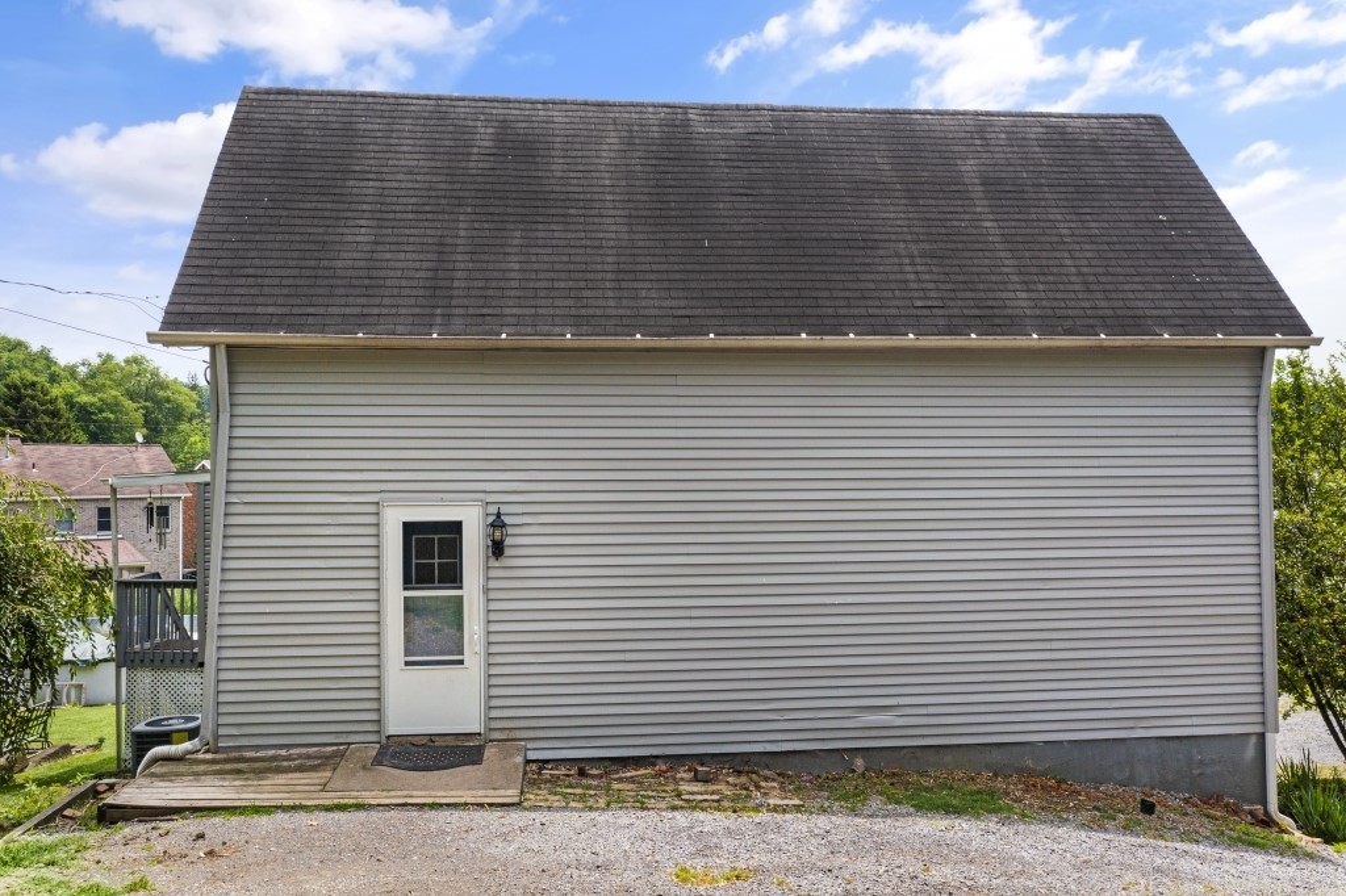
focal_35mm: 28
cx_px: 673
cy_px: 448
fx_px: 1046
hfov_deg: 65.5
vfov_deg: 46.4
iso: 100
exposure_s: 1/500
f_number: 5.6
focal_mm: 10.26
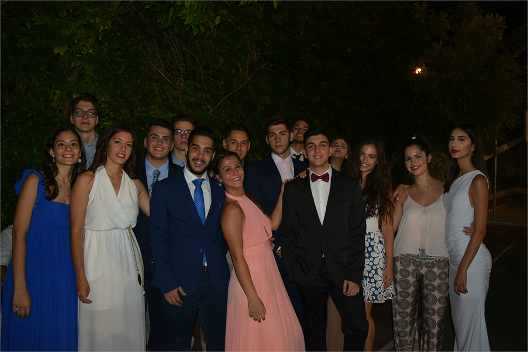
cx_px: 264
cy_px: 176
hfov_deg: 61.9
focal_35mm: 30
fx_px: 440
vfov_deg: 43.6
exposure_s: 1/60
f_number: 3.8
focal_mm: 20
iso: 800
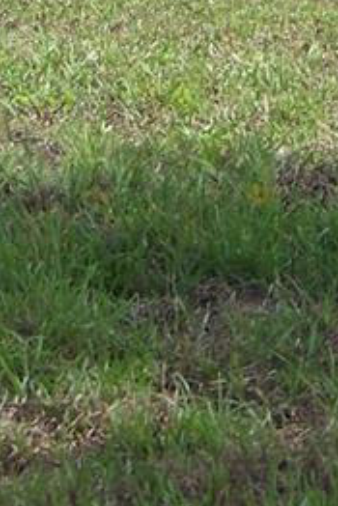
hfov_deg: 3.5
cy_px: -220
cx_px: 384
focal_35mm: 390
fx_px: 5485
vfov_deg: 5.2
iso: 64
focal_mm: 16.2
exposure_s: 1/500
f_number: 3.2
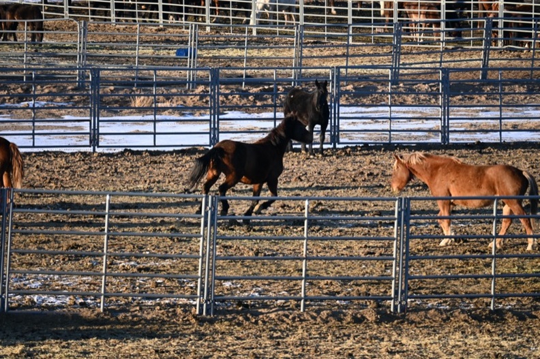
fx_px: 5621
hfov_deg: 5.5
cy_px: 180
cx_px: 270
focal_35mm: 375
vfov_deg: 3.7
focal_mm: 250
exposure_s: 1/500
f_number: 6.3
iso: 400
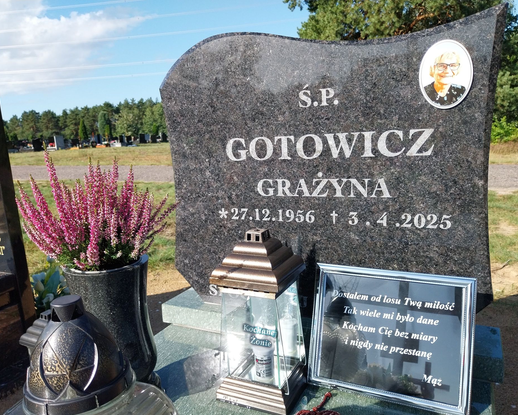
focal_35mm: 28
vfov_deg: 51.5
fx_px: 429
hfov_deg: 62.2
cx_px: 266
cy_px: 214
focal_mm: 4
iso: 25
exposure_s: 1/538
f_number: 1.8
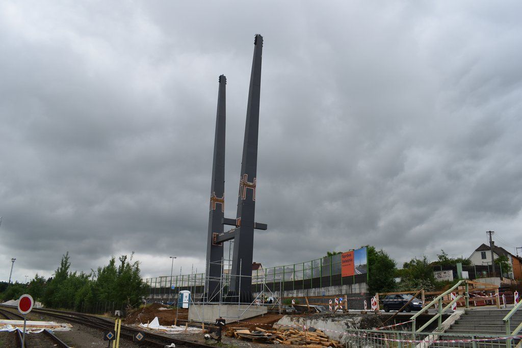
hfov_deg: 67.4
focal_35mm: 27
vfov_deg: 47.9
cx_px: 261
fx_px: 392
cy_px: 174
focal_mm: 18
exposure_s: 1/320
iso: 200
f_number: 9
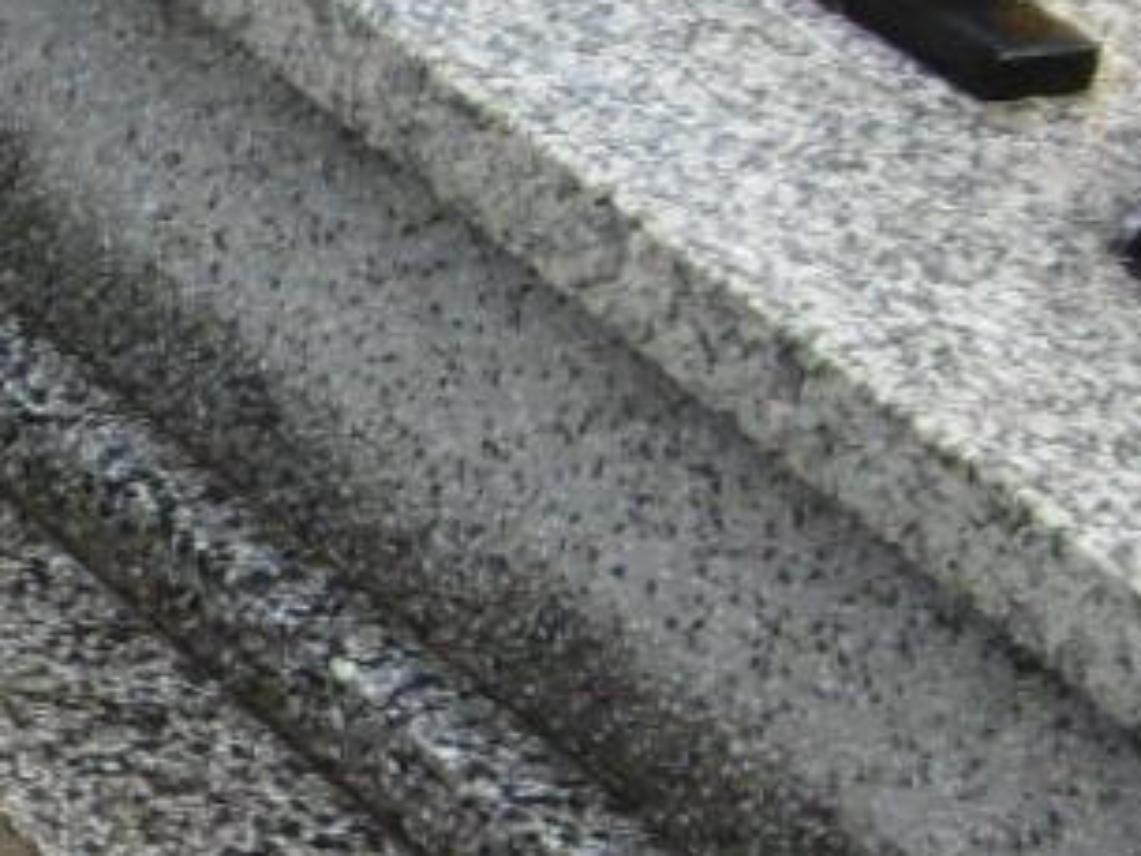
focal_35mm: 161
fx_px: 5309
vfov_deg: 9.2
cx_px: -2065
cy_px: 490
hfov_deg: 9.9
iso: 100
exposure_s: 1/400
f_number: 3.1
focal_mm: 4.3
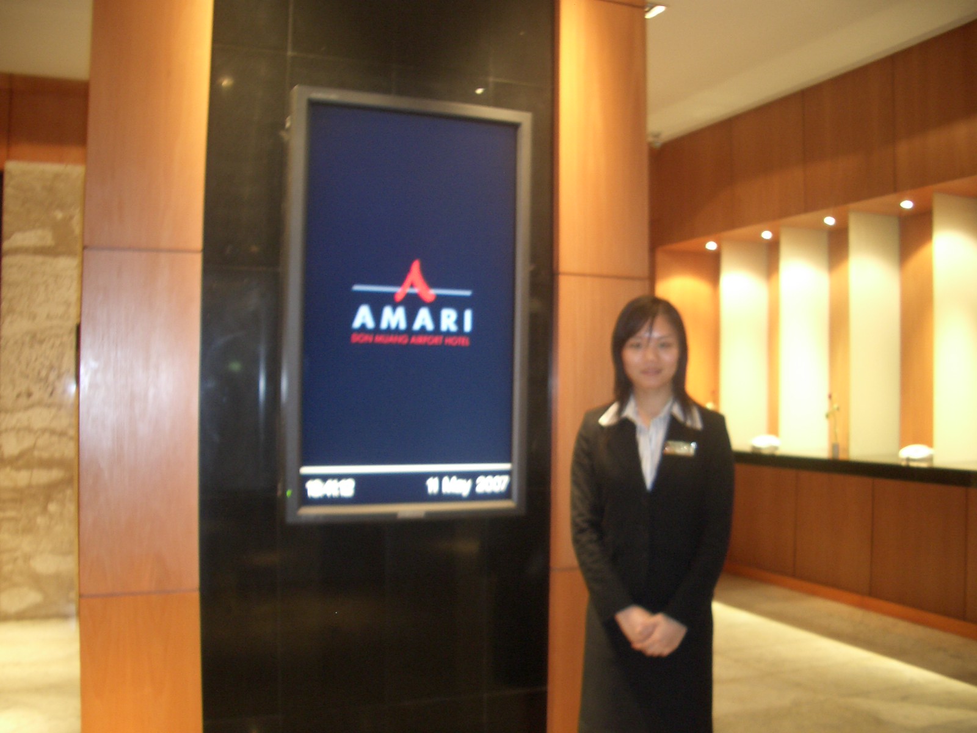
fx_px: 988
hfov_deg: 52.6
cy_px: 366
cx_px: 488
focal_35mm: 35
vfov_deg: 40.7
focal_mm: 5.8
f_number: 2.6
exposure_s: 1/3.33
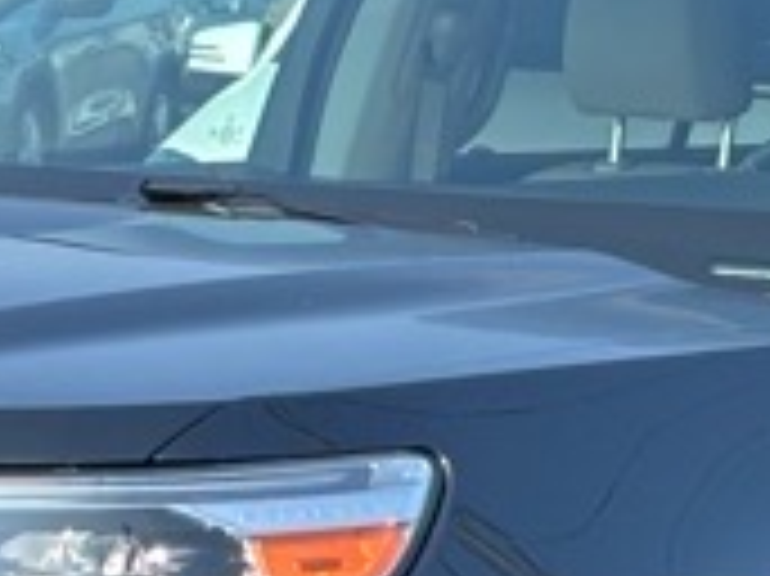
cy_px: 558
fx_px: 6913
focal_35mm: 311
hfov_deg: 6.4
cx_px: 468
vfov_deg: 4.8
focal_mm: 5.96
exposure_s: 1/318
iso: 32
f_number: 1.6
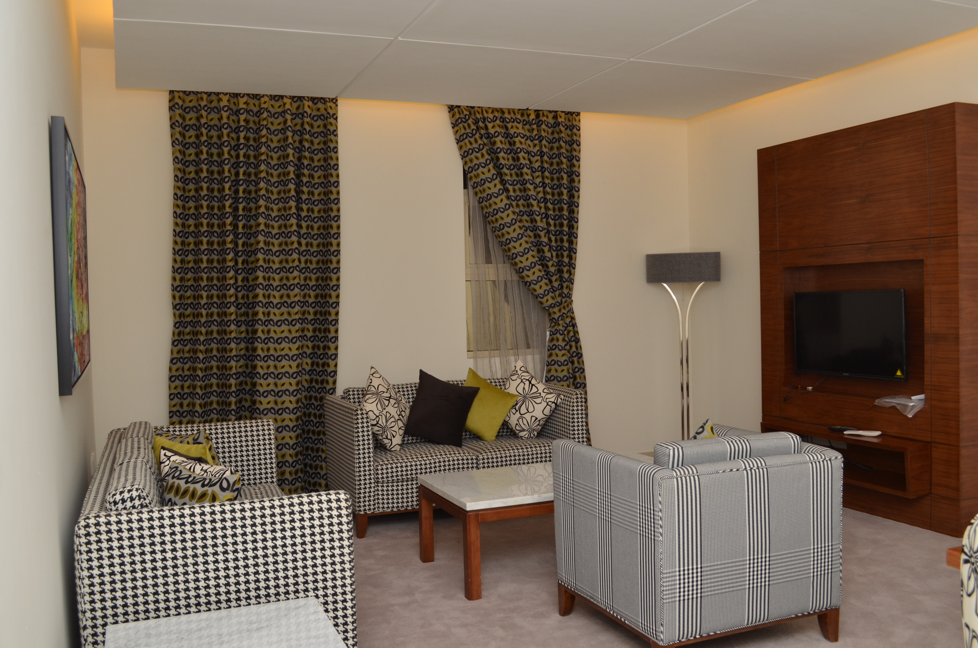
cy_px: 318
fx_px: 922
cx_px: 488
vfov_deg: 38.7
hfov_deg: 55.9
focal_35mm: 34
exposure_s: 1/125
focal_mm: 22
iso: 400
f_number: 8
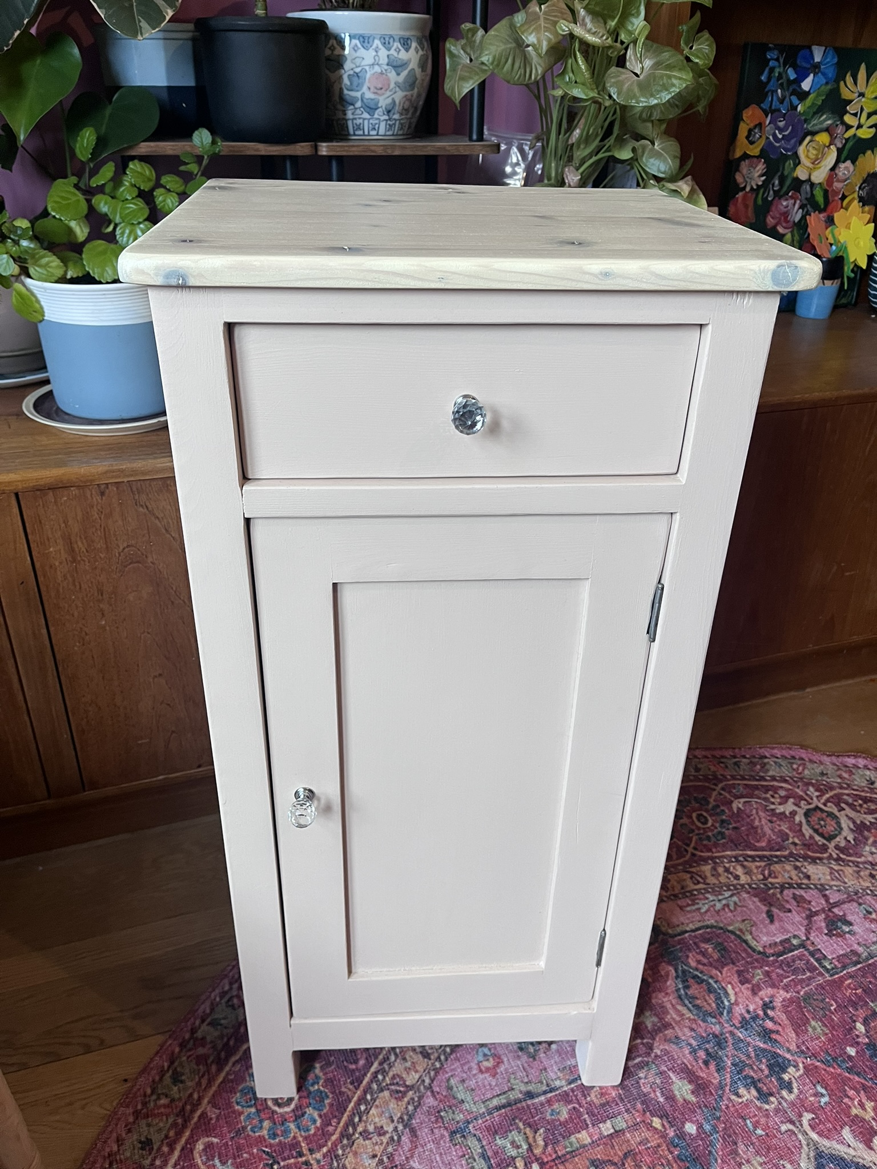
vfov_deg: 67.3
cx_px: 438
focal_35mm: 26
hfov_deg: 53.1
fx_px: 878
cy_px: 584
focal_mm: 5.1
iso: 125
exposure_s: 1/75
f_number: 1.6
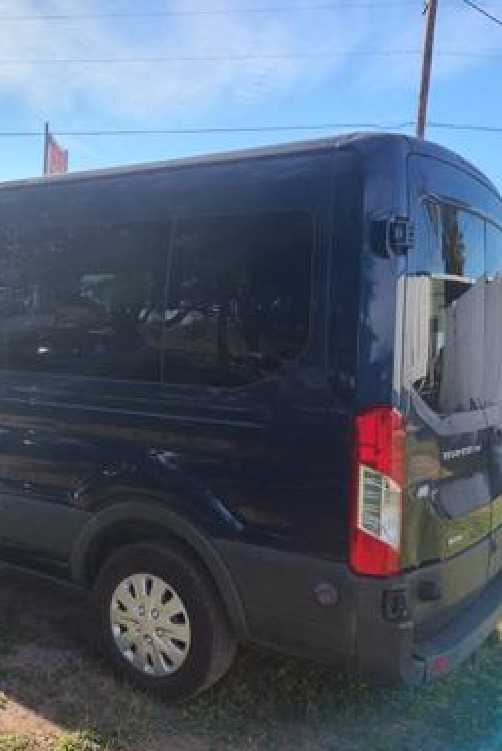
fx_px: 731
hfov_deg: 37.2
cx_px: 141
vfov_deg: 54.4
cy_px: 376
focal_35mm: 35
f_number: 1.7
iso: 100
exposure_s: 1/2644
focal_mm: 4.71
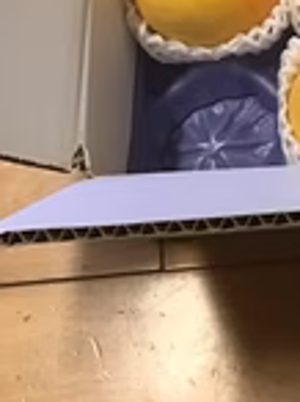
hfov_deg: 16.7
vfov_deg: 22.8
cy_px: 85
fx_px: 985
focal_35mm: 85
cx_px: 341
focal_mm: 3.3
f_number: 2.4
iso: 160
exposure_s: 1/30
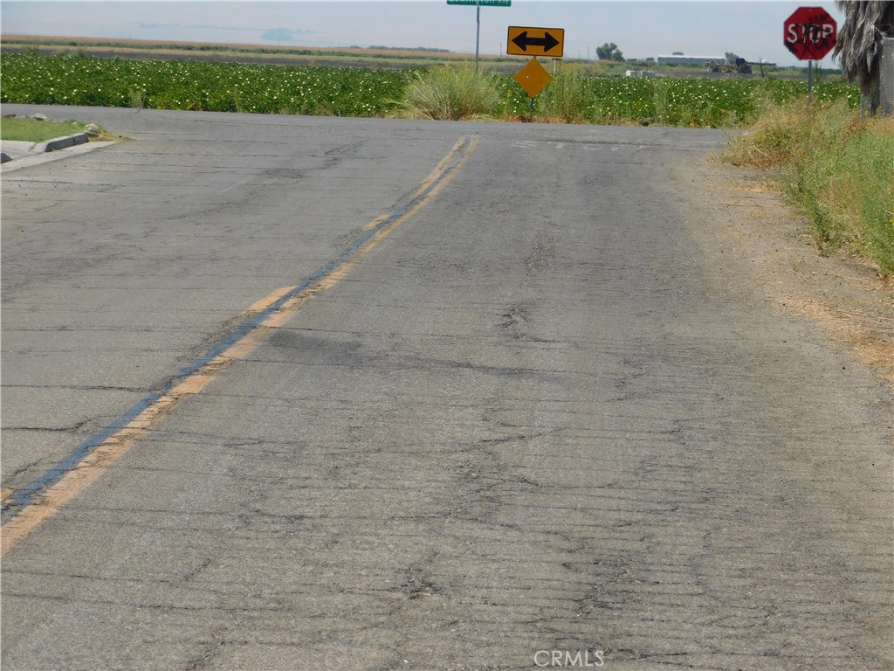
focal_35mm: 170
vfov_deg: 8.7
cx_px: 447
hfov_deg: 11.6
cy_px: 336
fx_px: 4390
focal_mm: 30.1
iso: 125
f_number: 5.3
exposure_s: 1/800
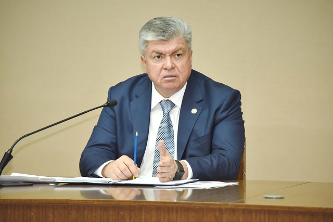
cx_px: 166
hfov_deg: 5.7
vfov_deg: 3.8
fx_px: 3331
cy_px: 111
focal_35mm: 360
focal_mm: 360
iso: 2500
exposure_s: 1/125
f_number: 5.3
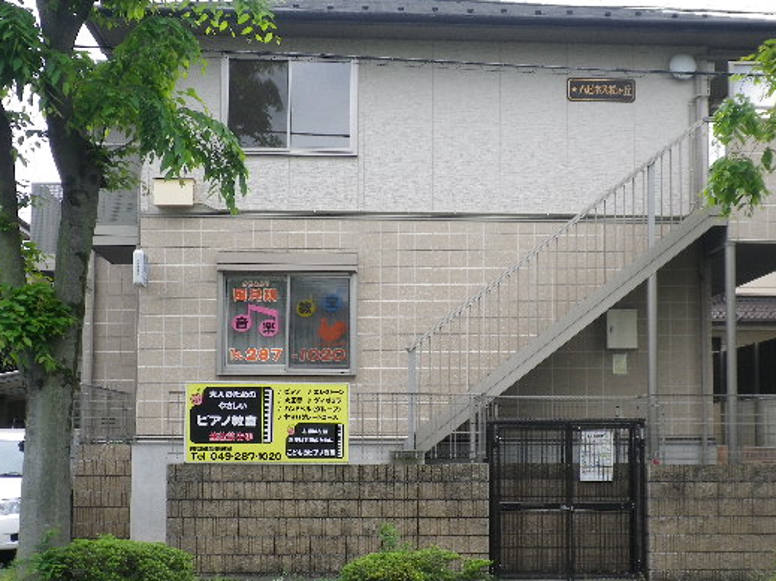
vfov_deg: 25.2
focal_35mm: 58
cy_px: 330
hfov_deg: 33.2
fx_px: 1300
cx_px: 456
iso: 80
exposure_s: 1/125
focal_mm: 8.46
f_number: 4.6
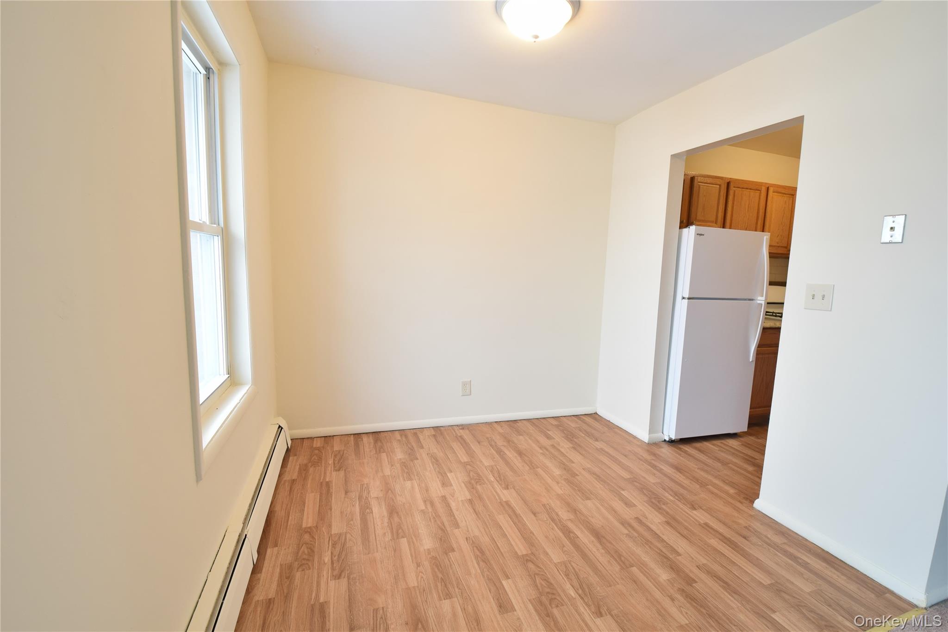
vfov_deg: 77.3
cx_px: 474
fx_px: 395
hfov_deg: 100.4
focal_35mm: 15
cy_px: 316
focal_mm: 10
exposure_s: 1/2.5
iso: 400
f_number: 8
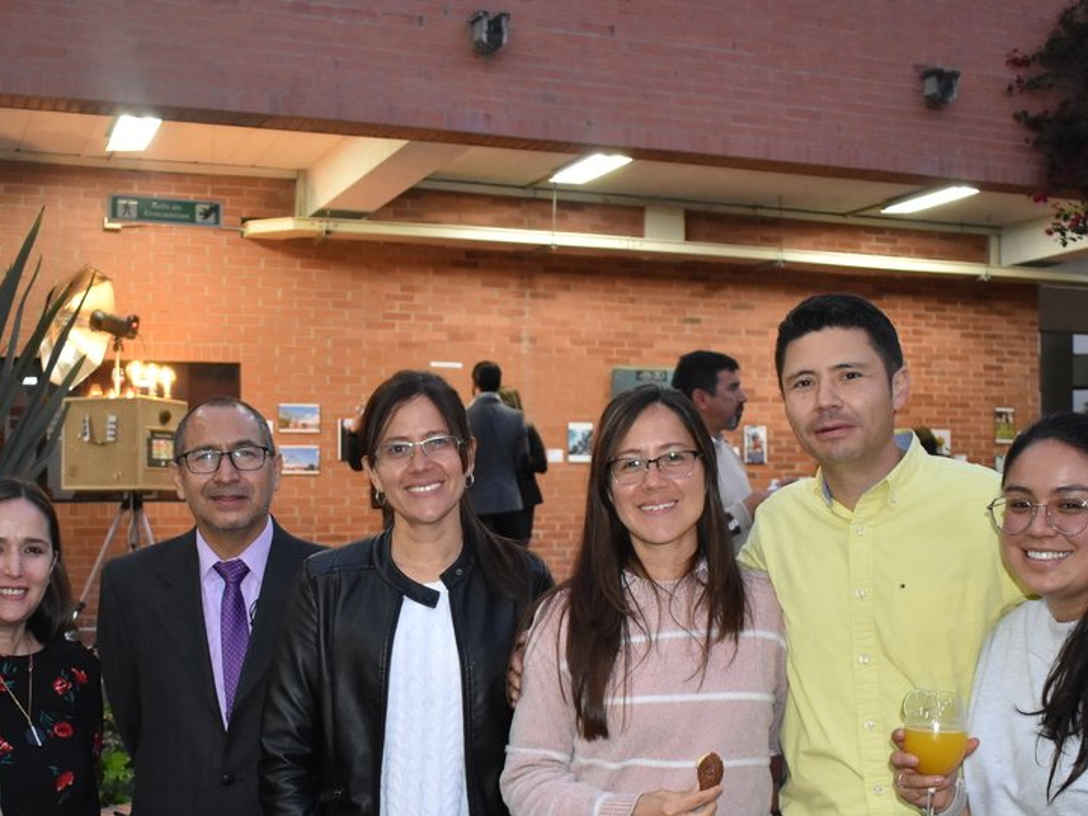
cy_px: 553
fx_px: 1509
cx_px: 463
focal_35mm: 48
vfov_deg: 30.0
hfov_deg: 39.6
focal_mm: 20
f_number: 3.5
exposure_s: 1/60
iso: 1800
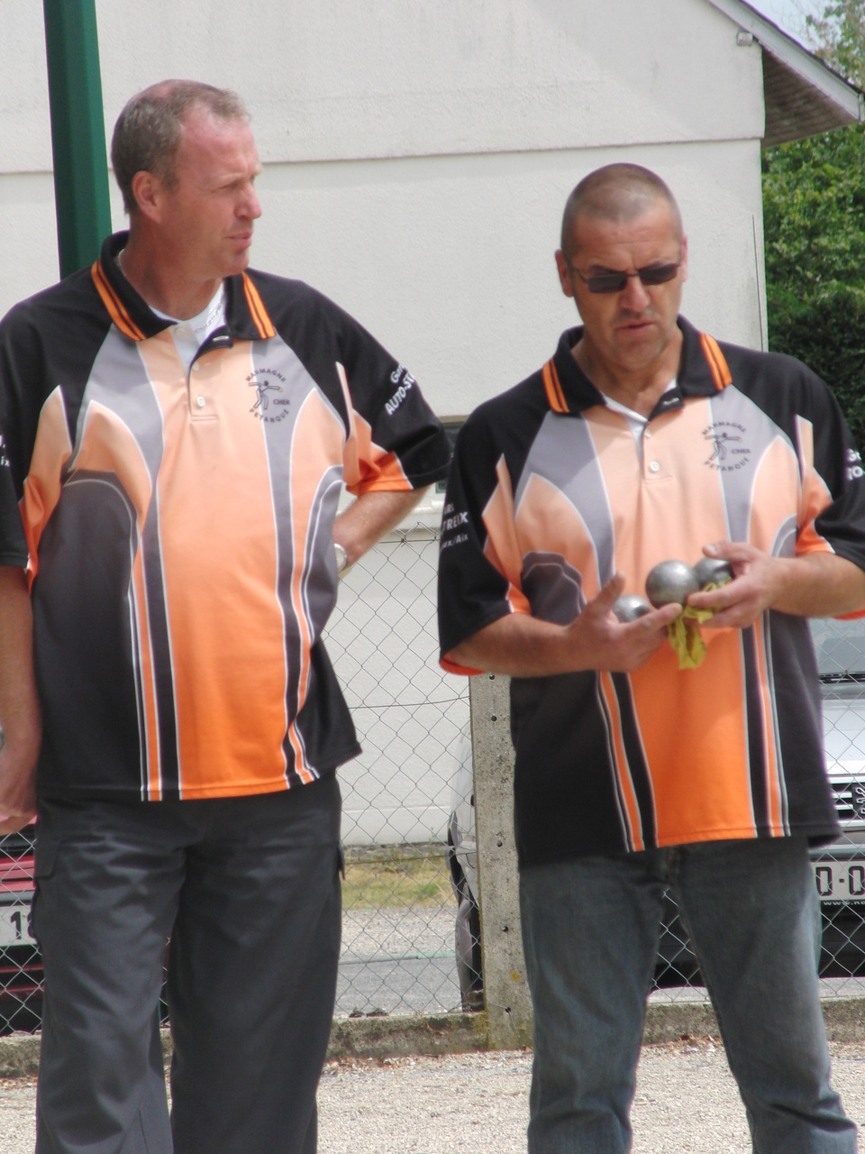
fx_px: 11261
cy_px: 577
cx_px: 432
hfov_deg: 4.4
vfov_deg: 5.9
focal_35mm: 338
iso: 100
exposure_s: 1/640
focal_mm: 59.8
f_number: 4.6
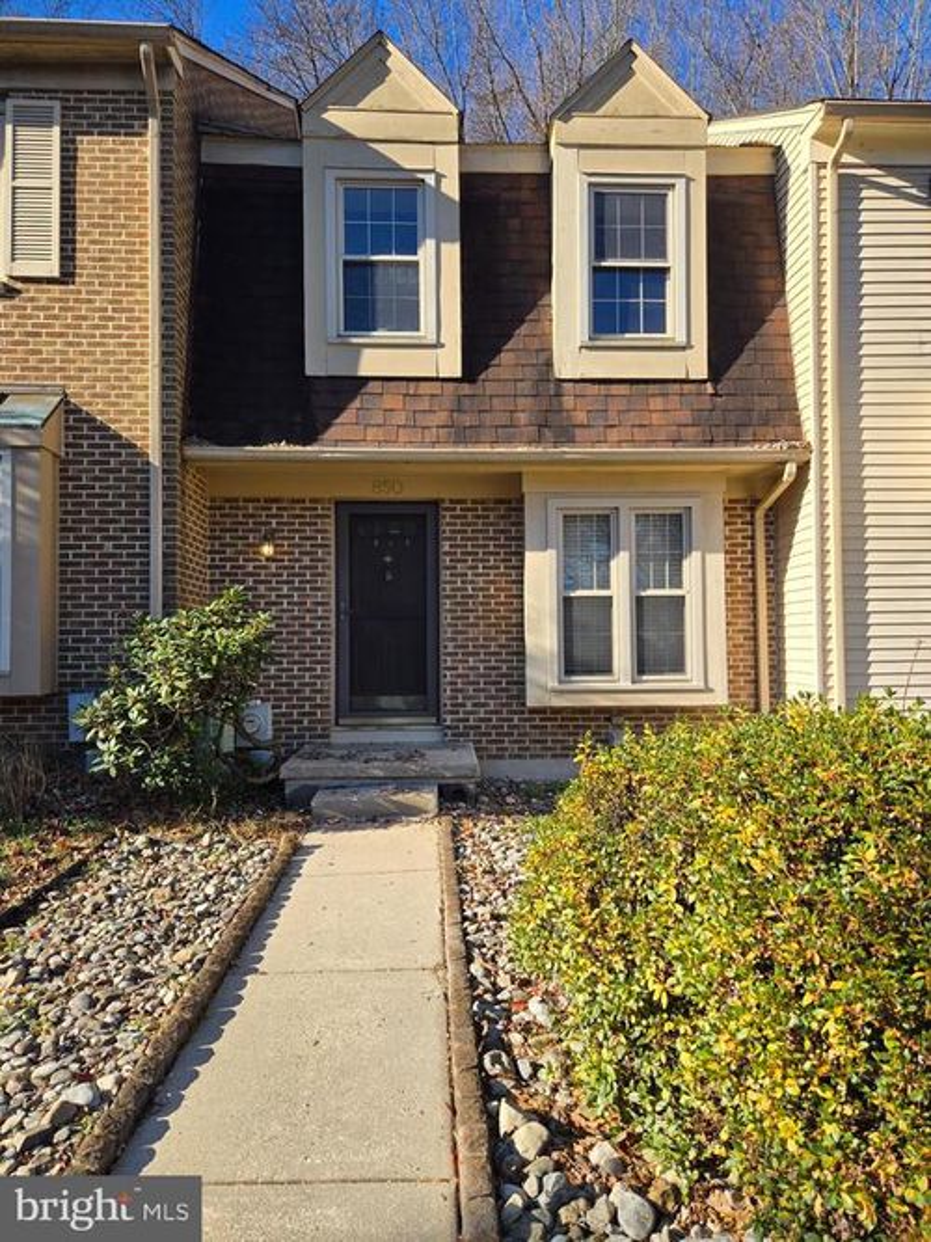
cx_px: 466
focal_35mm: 23
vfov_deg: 73.9
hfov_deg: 58.9
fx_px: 825
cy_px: 621
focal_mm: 5.4
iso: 25
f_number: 1.8
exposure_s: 1/1030
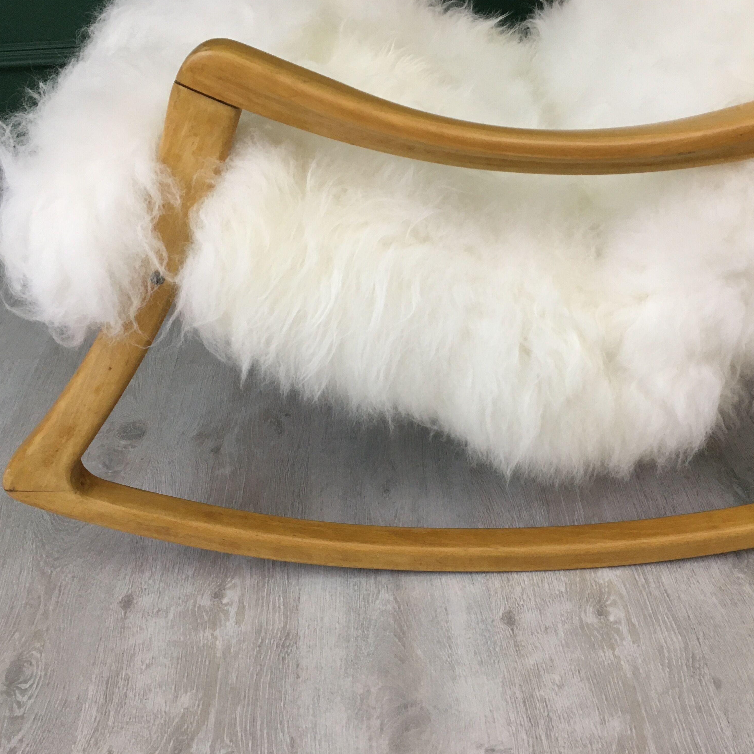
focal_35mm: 35
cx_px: 430
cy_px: 375
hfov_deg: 47.1
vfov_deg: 47.2
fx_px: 863
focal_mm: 4.15
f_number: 2.2
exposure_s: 1/33
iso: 100
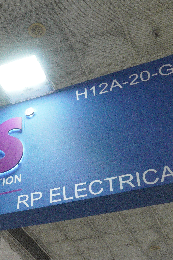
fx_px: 418
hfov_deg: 22.1
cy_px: 138
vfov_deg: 34.5
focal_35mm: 58
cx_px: -19
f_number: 14
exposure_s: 1/200
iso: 6400
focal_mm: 20
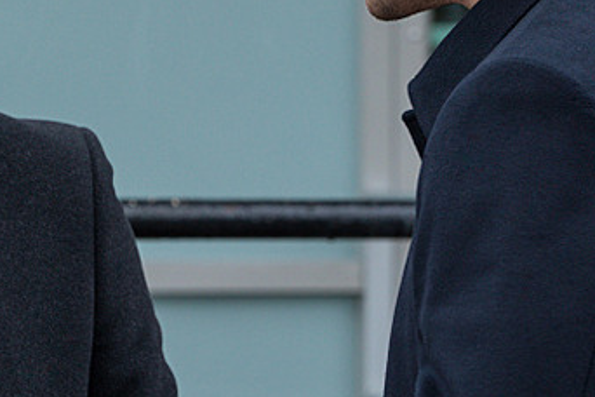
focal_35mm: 456
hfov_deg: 4.5
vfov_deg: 3.0
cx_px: 181
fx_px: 7536
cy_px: 103
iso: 1250
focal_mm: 200
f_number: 8
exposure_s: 1/250
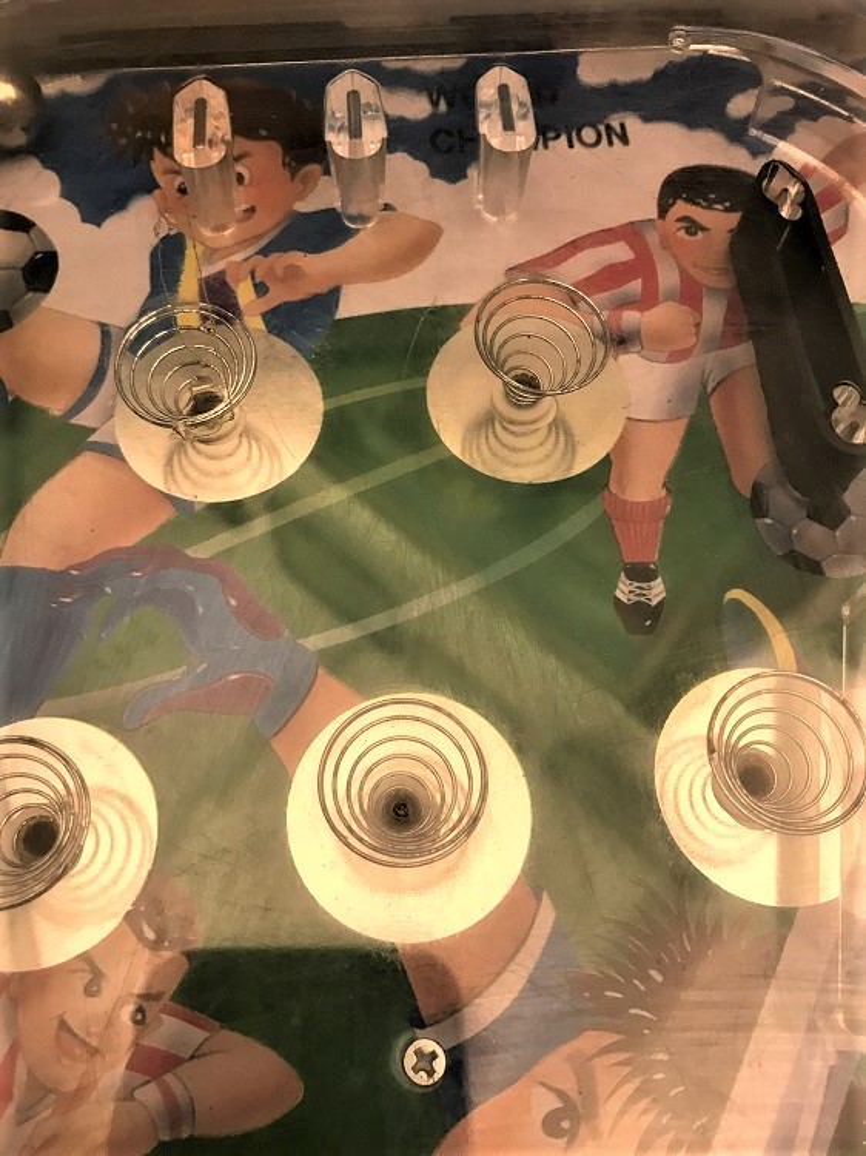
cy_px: 578
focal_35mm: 28
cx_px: 433
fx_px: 935
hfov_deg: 49.7
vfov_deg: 63.5
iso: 40
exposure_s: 1/33
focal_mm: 3.99
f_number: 1.8
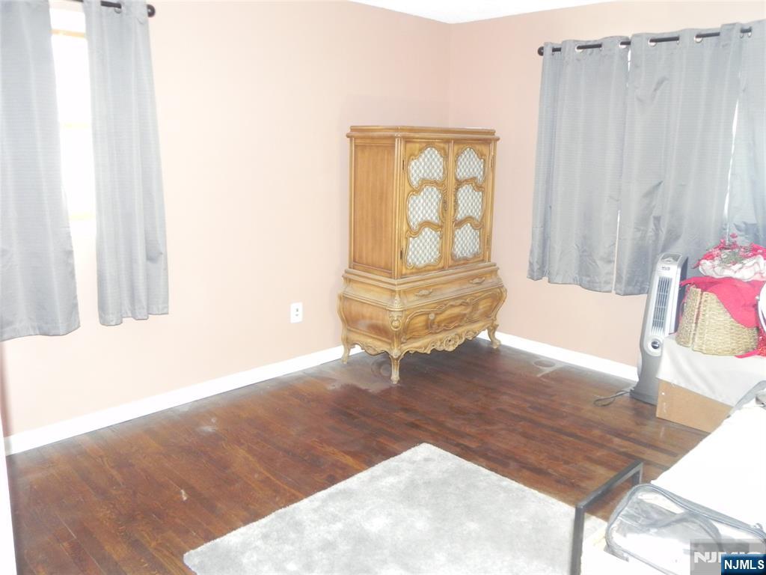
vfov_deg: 48.2
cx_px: 383
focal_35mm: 29
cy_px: 288
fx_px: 642
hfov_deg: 61.7
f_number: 2.8
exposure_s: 1/30
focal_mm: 5.2
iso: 336
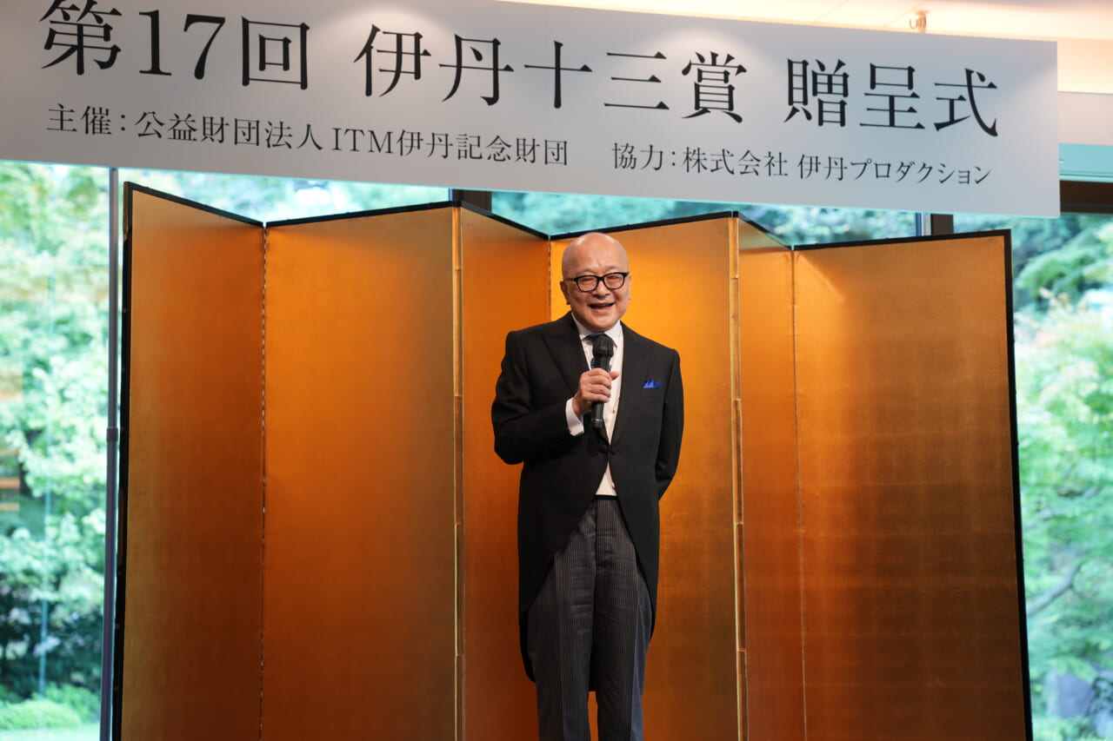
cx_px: 556
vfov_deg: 19.5
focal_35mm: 70
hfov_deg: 28.8
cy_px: 370
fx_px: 2164
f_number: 2.8
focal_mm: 70
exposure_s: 1/80
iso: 200
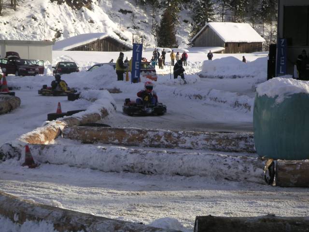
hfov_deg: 17.7
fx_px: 991
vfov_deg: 13.3
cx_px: 154
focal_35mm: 111
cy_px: 116
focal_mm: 17.1
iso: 50
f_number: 3.6
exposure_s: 1/350
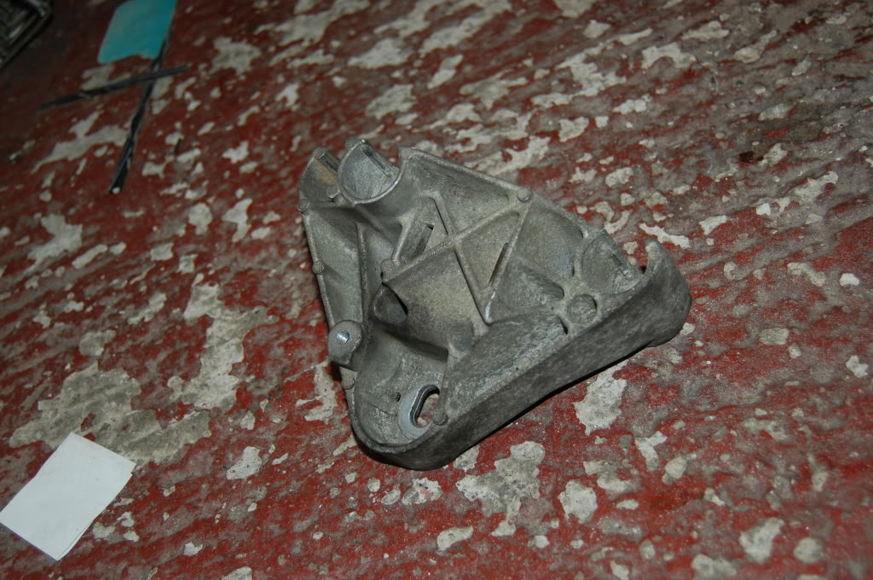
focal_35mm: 46
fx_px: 1126
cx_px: 436
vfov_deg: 28.9
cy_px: 290
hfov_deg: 42.4
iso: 400
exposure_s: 1/60
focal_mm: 31
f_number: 4.5
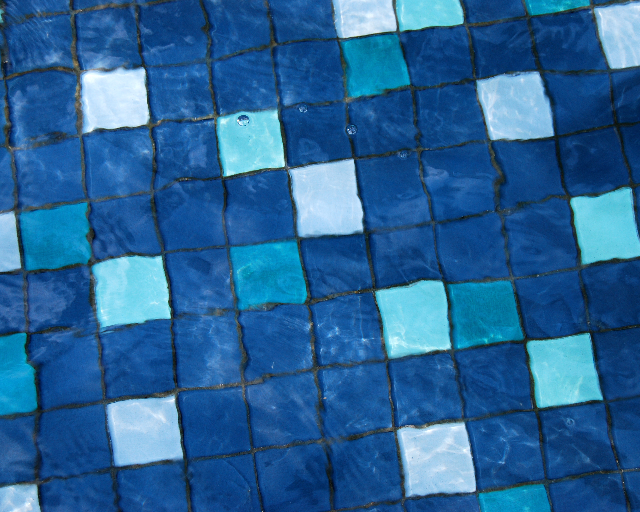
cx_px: 361
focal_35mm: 58
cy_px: 259
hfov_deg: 32.4
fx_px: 1099
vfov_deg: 26.2
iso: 200
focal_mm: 34
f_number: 4.5
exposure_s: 1/80
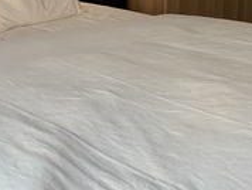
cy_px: -21
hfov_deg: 26.1
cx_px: 47
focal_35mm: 73
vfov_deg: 19.3
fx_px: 532
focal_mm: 4.25
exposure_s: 1/95
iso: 100
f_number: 1.8
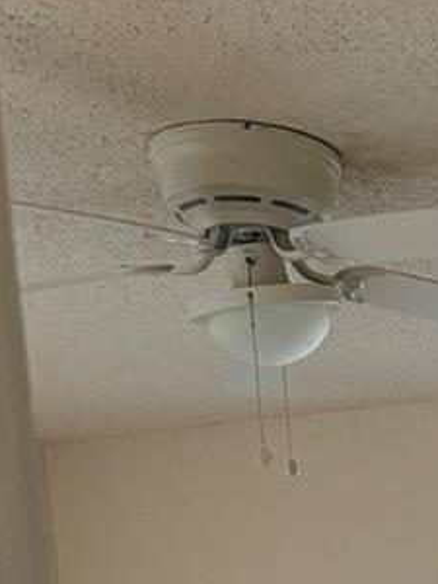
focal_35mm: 96
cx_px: 779
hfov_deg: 13.8
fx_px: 1620
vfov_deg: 16.8
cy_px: 1067
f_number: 1.78
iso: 320
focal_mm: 6.76
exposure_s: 1/60
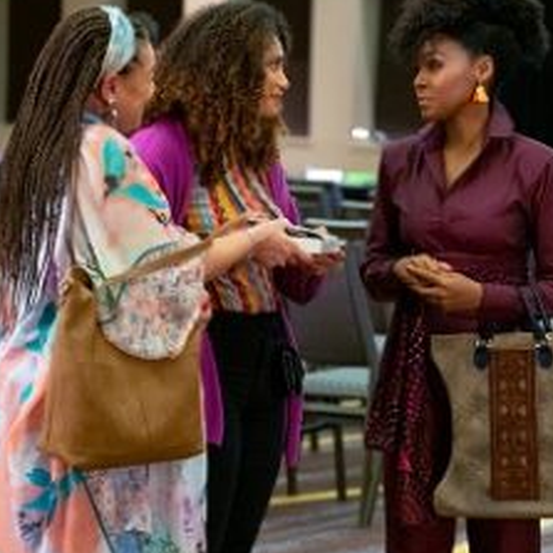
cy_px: 283
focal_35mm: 177
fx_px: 3199
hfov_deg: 9.9
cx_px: 448
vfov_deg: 9.9
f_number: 2.8
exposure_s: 1/100
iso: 6400
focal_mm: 80.4
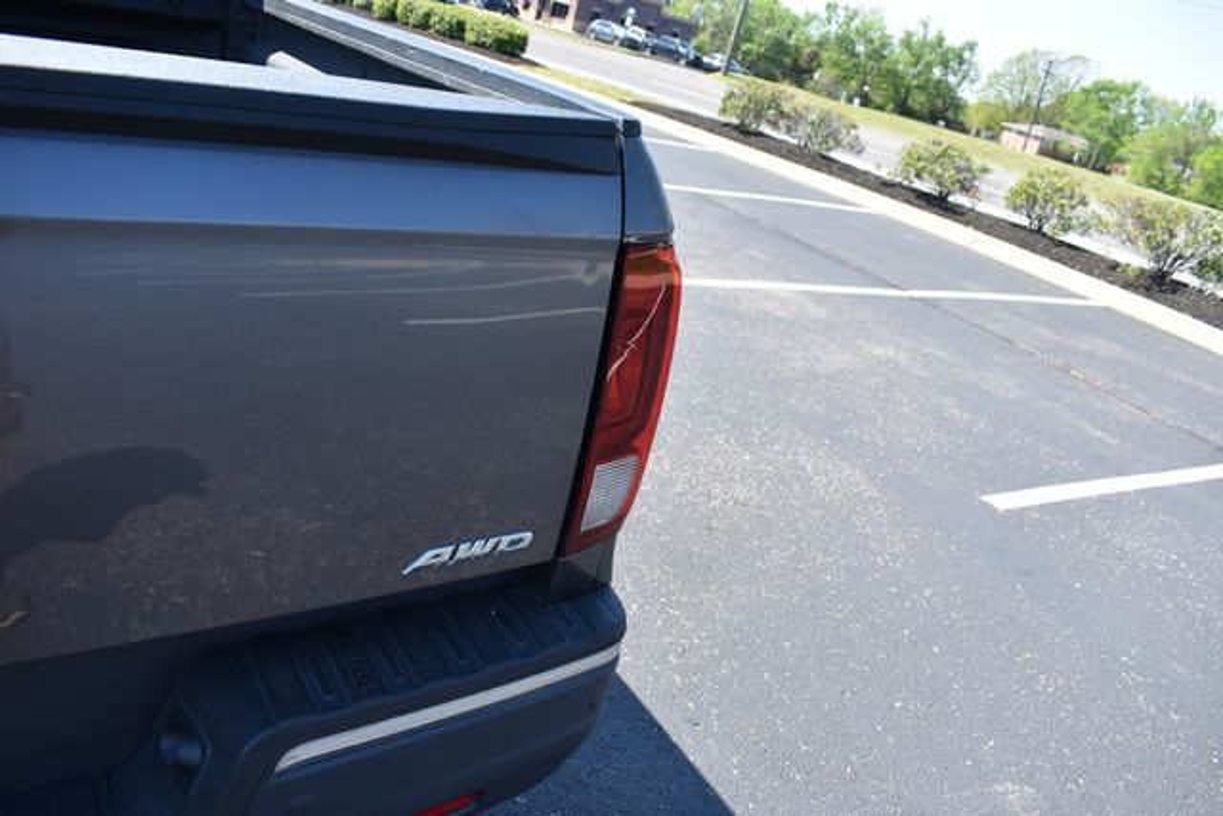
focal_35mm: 27
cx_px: 612
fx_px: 917
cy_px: 408
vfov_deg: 48.0
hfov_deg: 67.4
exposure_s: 1/250
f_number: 6.3
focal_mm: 18
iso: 200
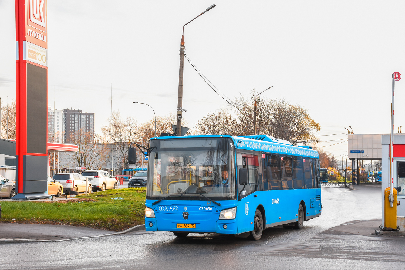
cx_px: 202
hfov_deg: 37.9
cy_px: 135
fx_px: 591
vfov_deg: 25.8
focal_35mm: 52
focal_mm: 35
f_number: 6.3
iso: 400
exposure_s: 1/320
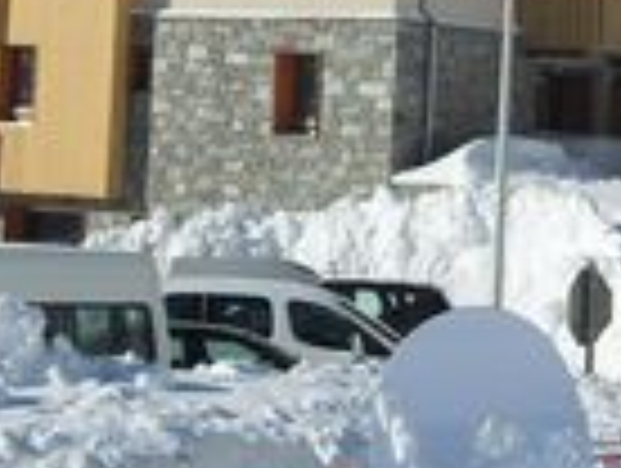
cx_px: 382
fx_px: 2911
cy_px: 4
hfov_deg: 12.2
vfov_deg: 9.1
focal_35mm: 162
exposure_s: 1/350
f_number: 8.2
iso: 80
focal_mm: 6.3
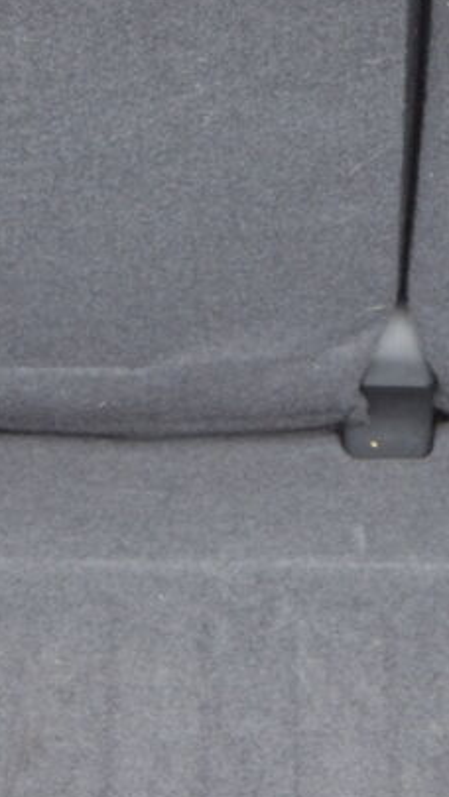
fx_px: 2993
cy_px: -10
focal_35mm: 141
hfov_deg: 8.6
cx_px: 181
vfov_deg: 14.9
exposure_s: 1/60
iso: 400
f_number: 4
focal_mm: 19
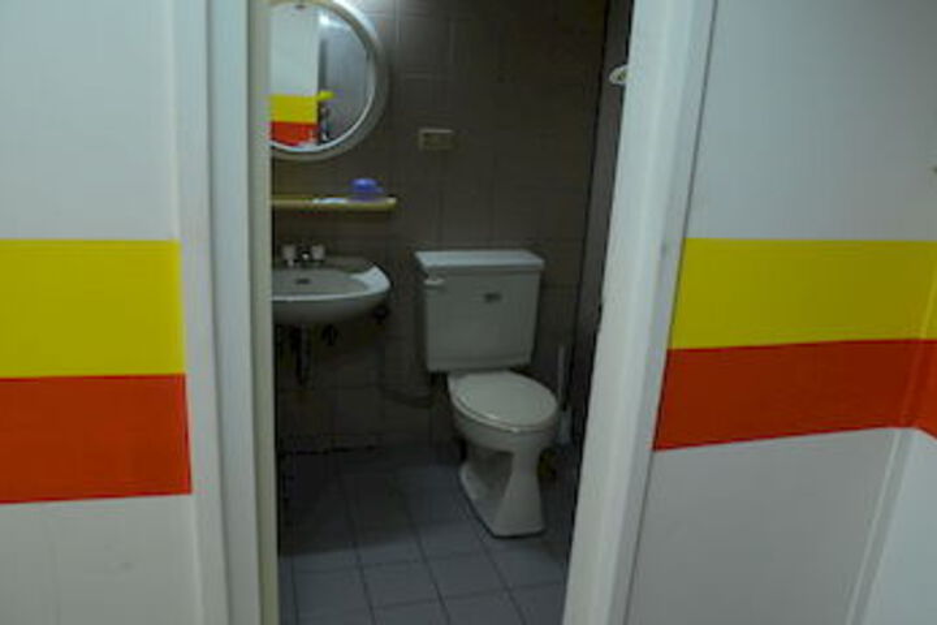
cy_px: 312
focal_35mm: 27
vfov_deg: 47.9
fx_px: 703
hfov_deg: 67.4
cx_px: 468
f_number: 8
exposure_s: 1/15
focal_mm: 18
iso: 720
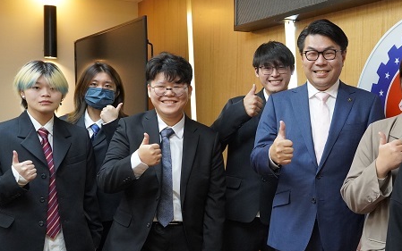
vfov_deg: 26.3
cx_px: 307
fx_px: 537
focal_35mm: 49
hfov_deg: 39.8
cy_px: 150
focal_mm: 20
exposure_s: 1/160
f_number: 4
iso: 2500
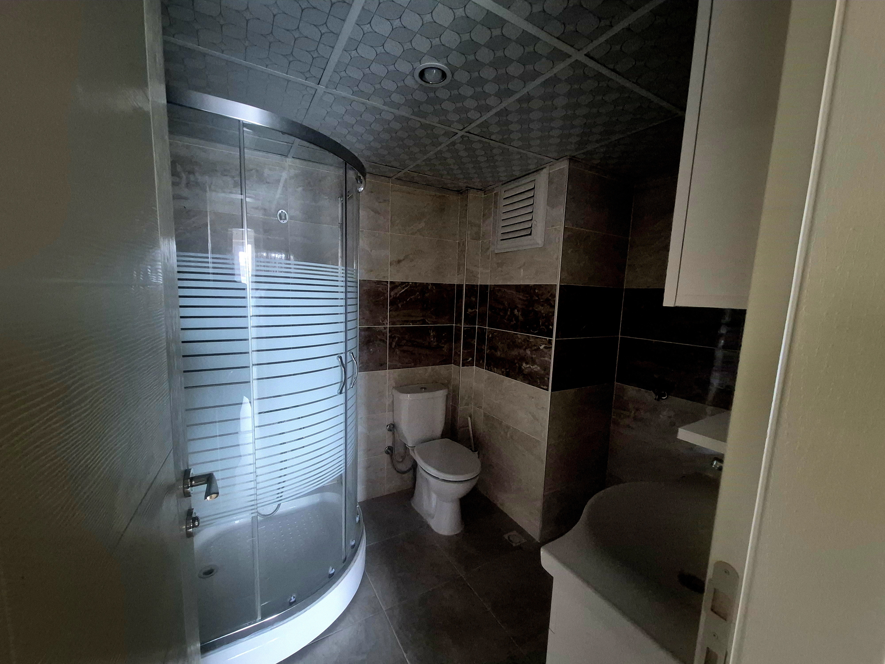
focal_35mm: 13
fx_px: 332
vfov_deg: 89.9
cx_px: 442
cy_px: 332
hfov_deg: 106.2
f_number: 2.2
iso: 1600
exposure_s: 1/50
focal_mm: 1.74
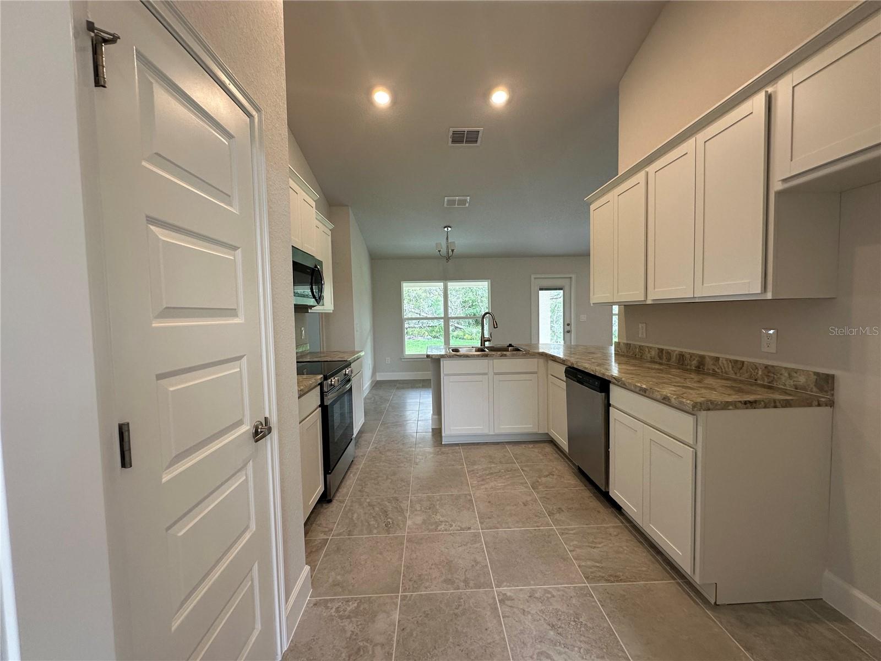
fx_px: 356
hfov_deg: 102.1
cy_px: 330
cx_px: 440
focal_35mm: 14
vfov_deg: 85.7
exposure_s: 1/120
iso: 160
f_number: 2.2
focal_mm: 2.22
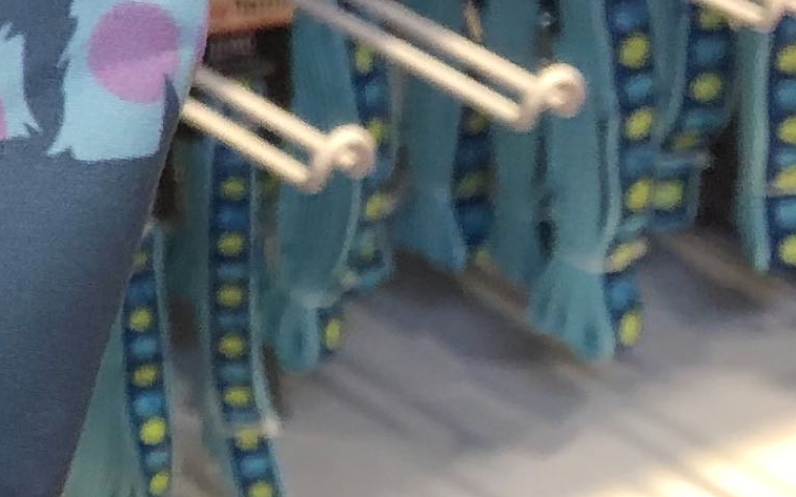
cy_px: 61
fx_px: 3427
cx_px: -912
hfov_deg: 11.6
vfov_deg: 8.3
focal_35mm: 158
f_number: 1.8
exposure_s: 1/30
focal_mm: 3.99
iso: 40
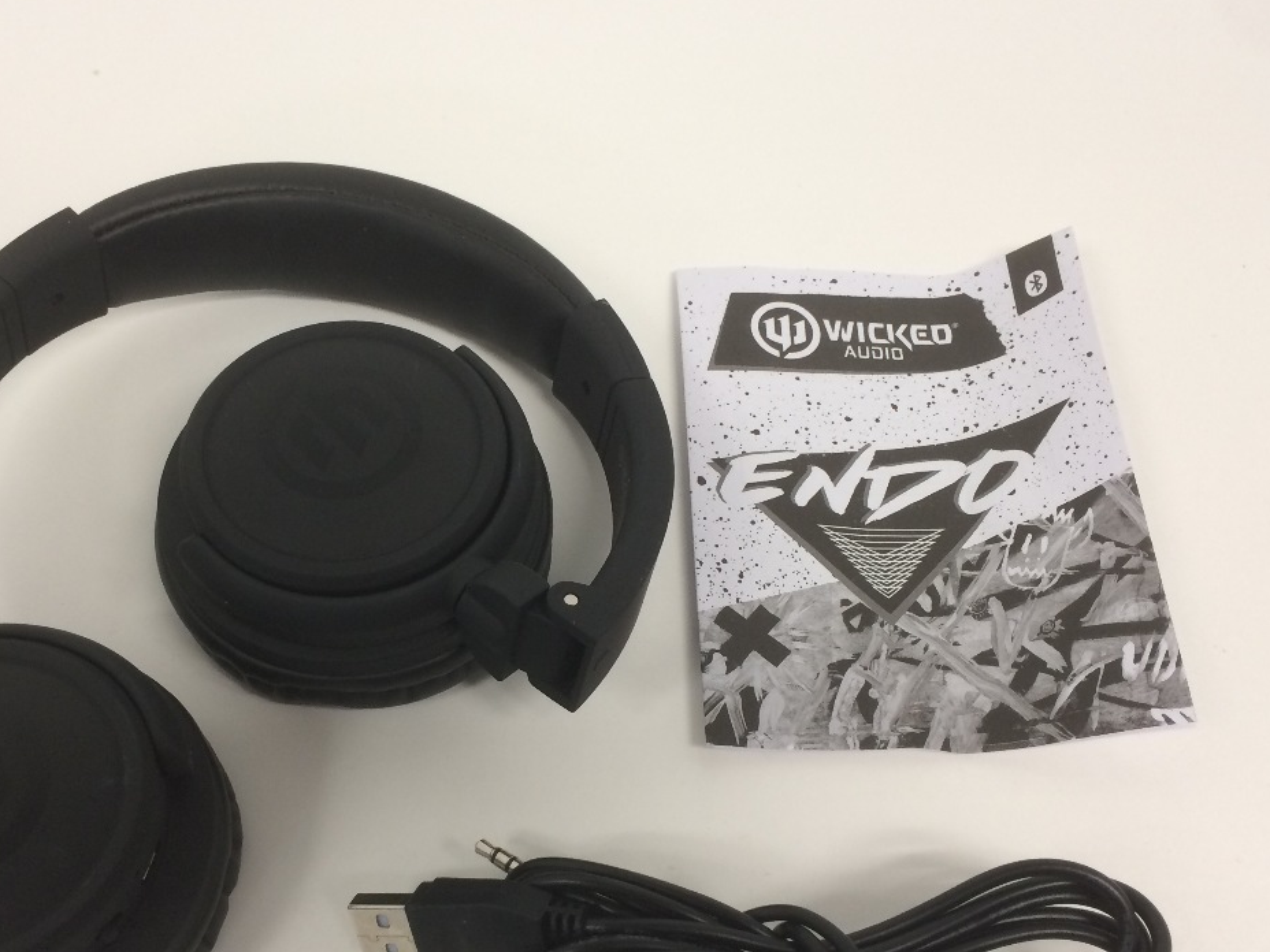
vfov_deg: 35.7
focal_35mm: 40
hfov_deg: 46.7
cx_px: 541
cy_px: 603
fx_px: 1468
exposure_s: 1/30
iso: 80
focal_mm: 4.15
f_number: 2.2
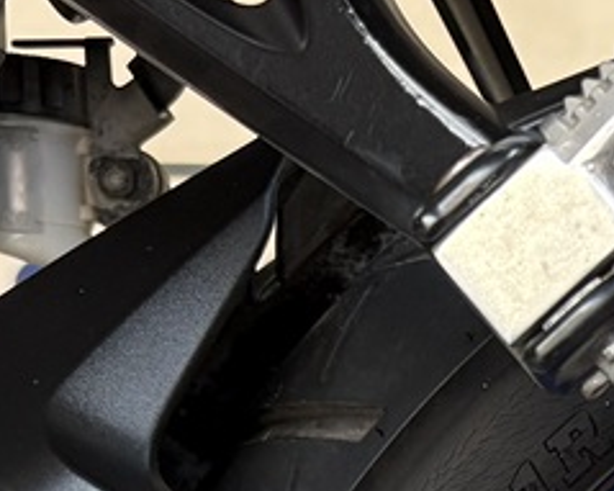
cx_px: 922
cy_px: 1087
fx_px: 2470
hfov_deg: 13.4
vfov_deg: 10.2
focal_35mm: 136
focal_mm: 5.96
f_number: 1.6
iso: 125
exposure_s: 1/92
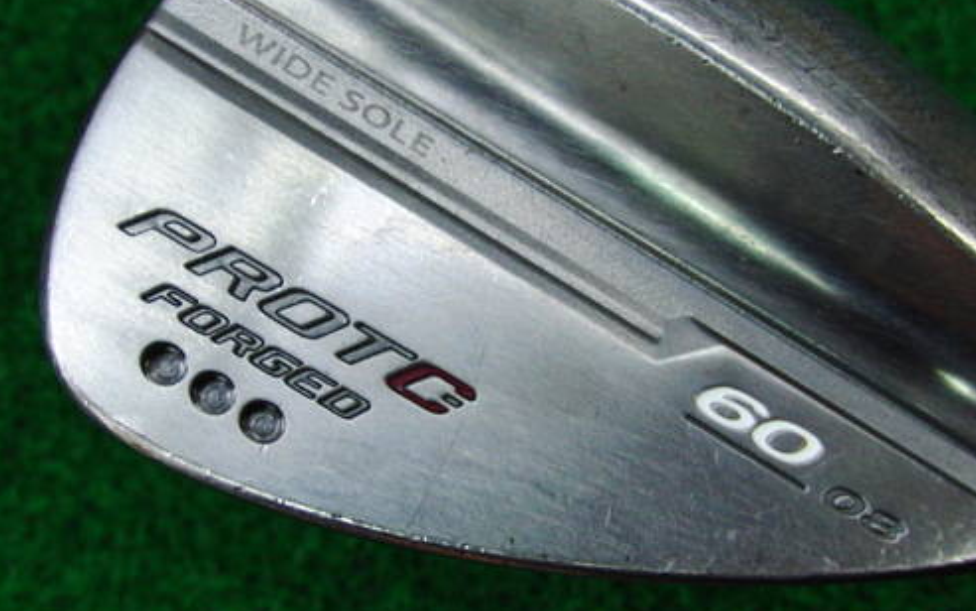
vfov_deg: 25.4
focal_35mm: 51
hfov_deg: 39.6
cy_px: 306
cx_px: 500
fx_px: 1357
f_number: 3.6
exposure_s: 1/80
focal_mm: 6.42
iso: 250
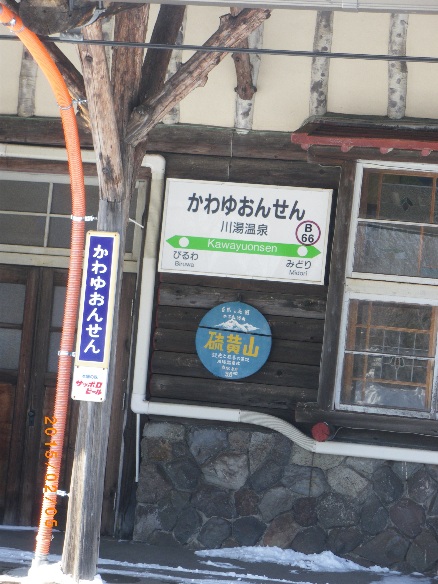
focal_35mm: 98
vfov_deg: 20.0
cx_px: 219
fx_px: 1653
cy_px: 292
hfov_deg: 15.1
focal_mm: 17.4
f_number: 5
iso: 64
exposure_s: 1/100
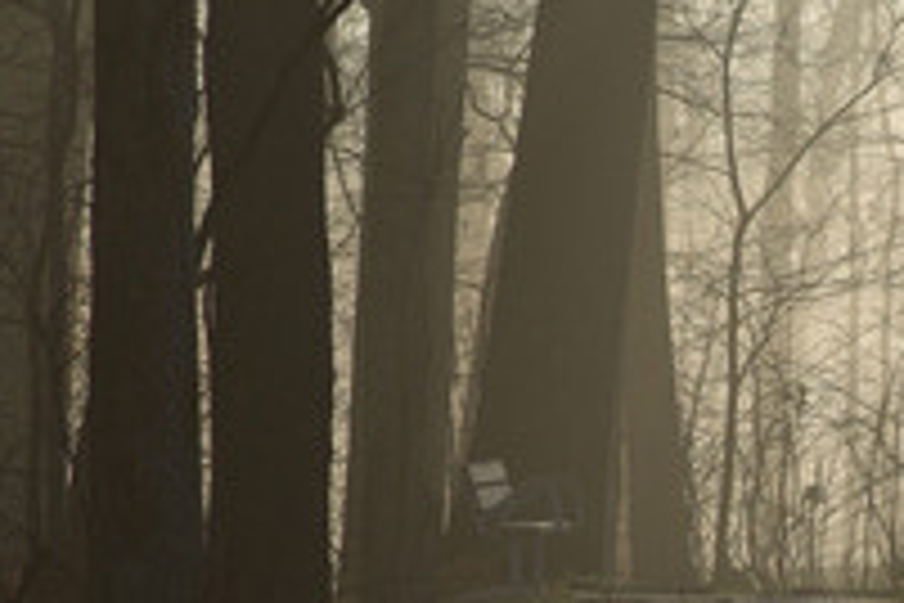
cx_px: 917
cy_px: 560
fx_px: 11048
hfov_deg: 4.7
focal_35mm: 440
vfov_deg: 3.1
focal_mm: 100
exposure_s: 1/500
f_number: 8
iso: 200
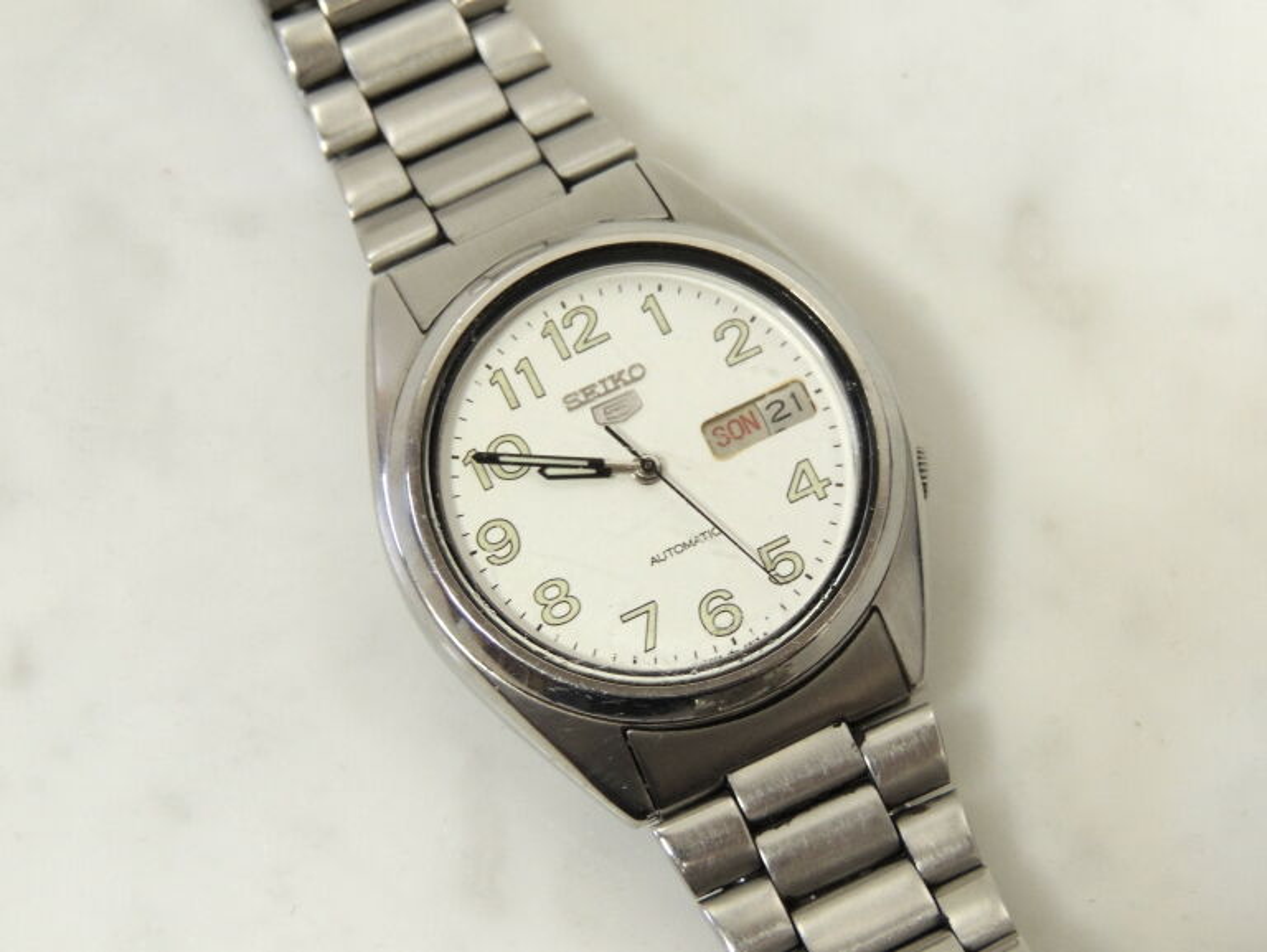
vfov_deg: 16.4
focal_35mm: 90
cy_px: 476
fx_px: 3296
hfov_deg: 21.8
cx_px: 634
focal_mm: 16
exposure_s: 1/25
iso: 450
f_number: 4.1
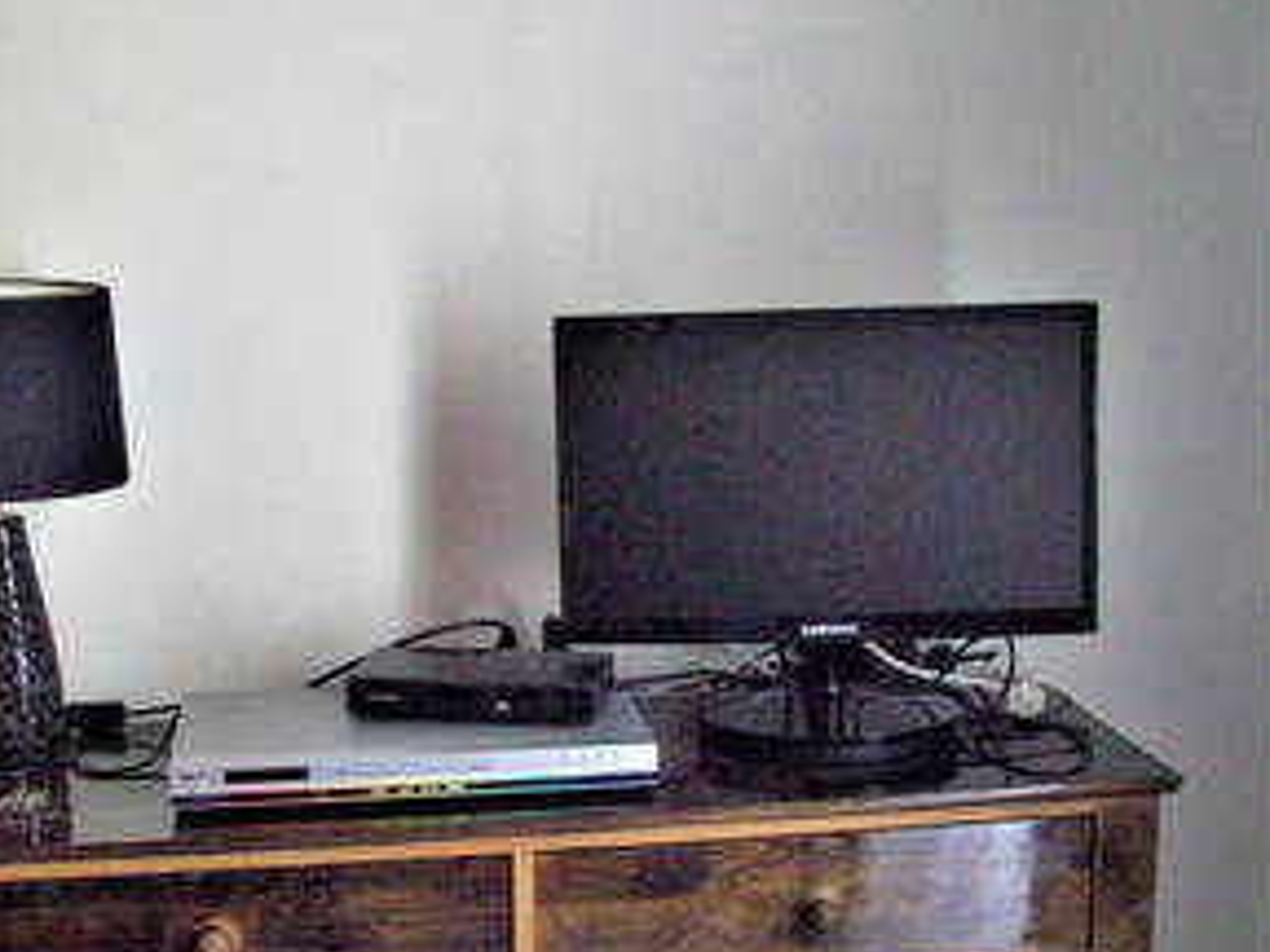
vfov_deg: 36.0
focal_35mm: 40
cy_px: 472
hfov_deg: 46.5
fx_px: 1468
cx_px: 494
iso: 160
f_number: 2.9
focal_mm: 5.7
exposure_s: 1/8
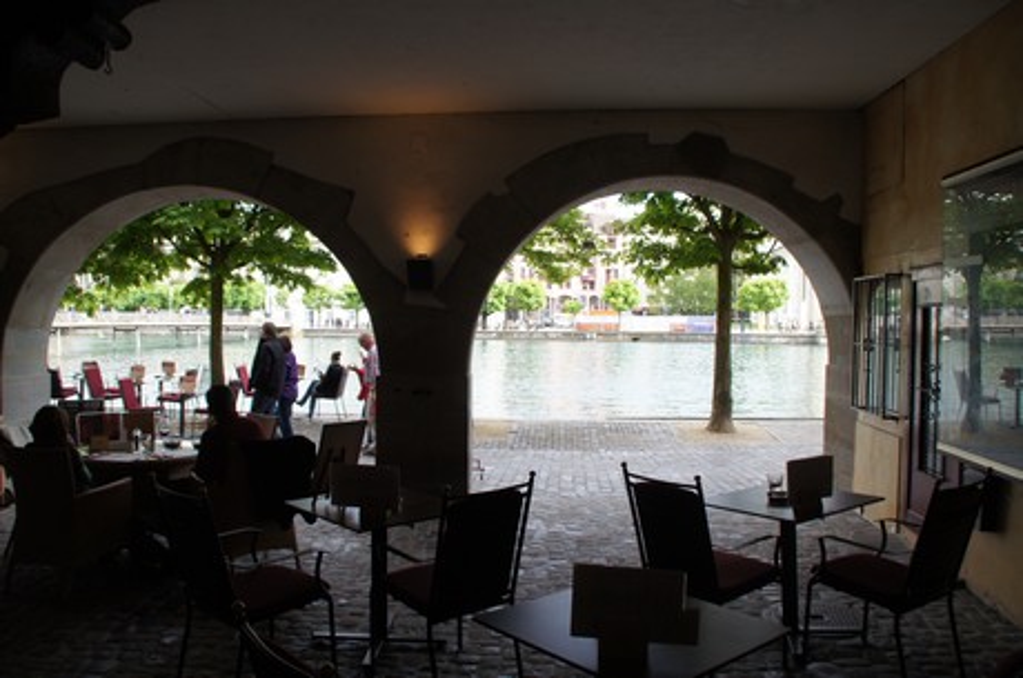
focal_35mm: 27
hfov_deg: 67.5
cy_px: 339
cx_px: 512
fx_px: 766
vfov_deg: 47.8
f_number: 5.6
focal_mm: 18
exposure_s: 1/60
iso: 100
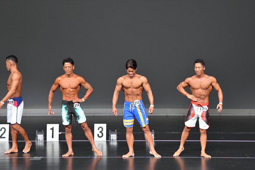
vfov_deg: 5.7
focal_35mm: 240
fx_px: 1699
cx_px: 128
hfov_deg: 8.6
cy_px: 85
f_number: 5.6
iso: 5000
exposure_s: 1/400
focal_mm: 160
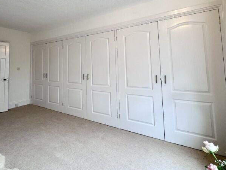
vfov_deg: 64.5
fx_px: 131
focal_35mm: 20
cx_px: 91
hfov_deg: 80.9
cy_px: 58
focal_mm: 2.22
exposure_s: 1/100
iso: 80
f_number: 2.2
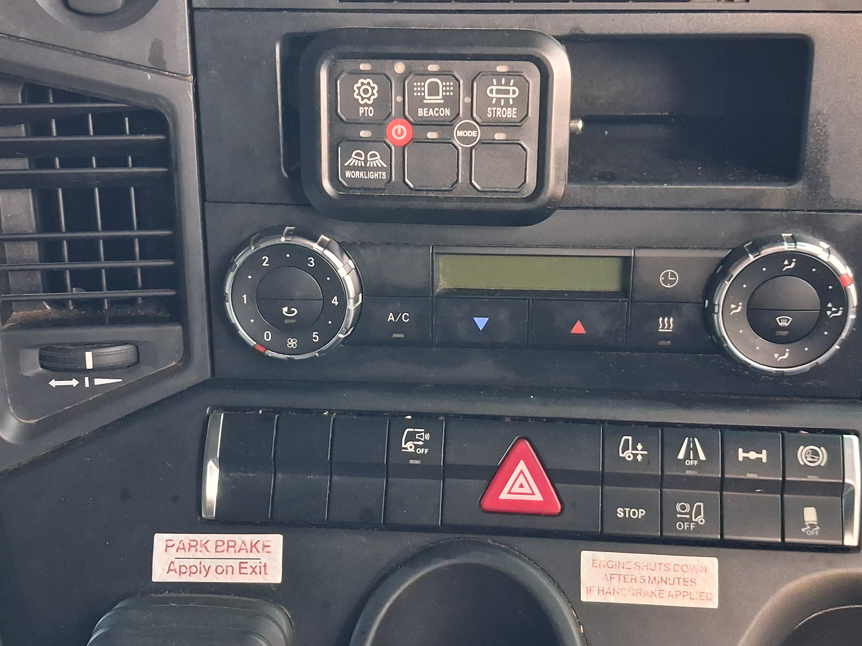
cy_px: 289
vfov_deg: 31.5
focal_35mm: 46
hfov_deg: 41.2
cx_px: 428
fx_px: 1145
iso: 400
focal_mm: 4
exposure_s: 1/100
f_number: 1.8
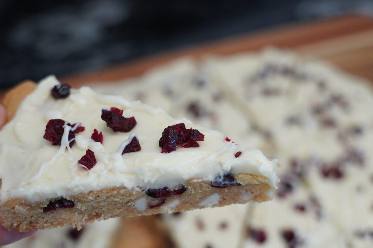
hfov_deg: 29.5
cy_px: 160
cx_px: 187
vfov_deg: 19.9
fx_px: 708
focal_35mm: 68
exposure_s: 1/100
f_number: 2.8
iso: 640
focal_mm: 31.3
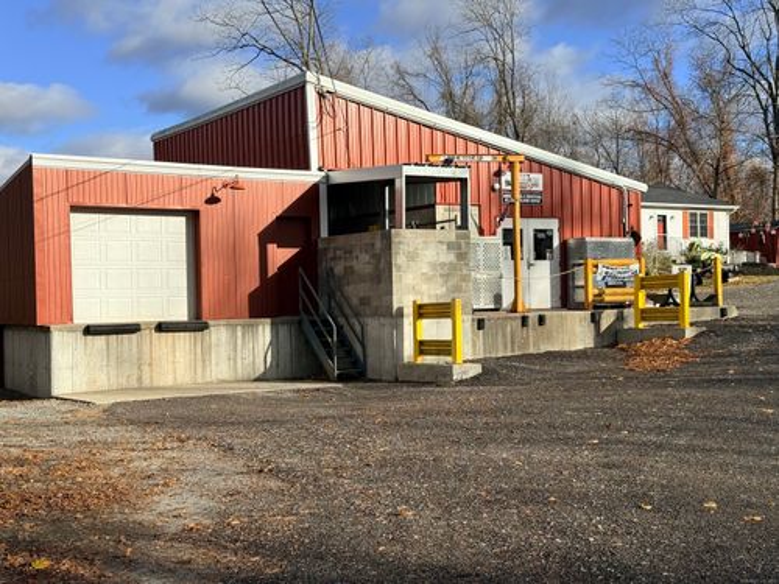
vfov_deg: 30.3
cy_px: 292
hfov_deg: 39.7
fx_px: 1080
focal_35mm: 48
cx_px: 390
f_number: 1.78
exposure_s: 1/4878
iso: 64
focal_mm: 6.76
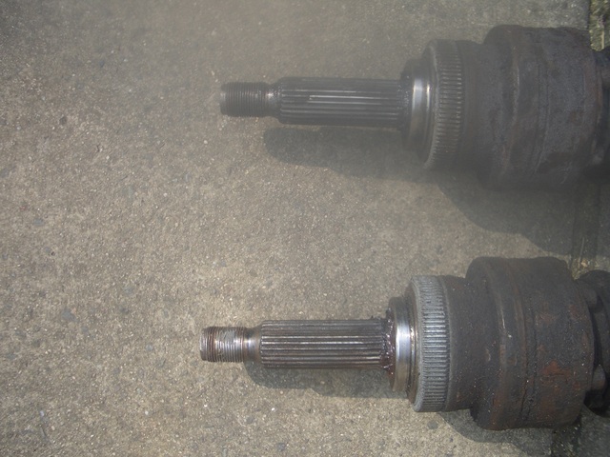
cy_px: 228
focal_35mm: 35
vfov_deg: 40.7
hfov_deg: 52.6
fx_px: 617
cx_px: 305
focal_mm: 5.8
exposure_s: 1/500
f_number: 2.6
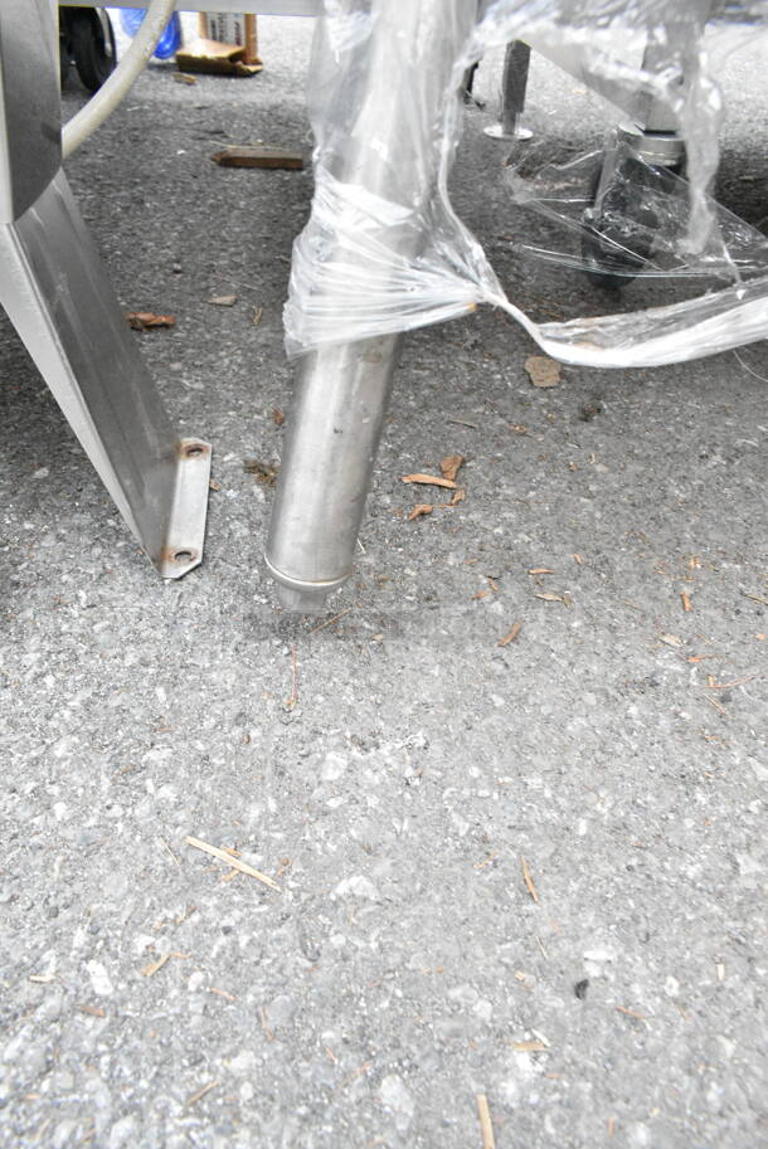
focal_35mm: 27
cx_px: 384
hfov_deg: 48.0
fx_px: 863
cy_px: 574
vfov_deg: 67.3
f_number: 9
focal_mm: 18
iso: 6400
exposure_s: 1/250
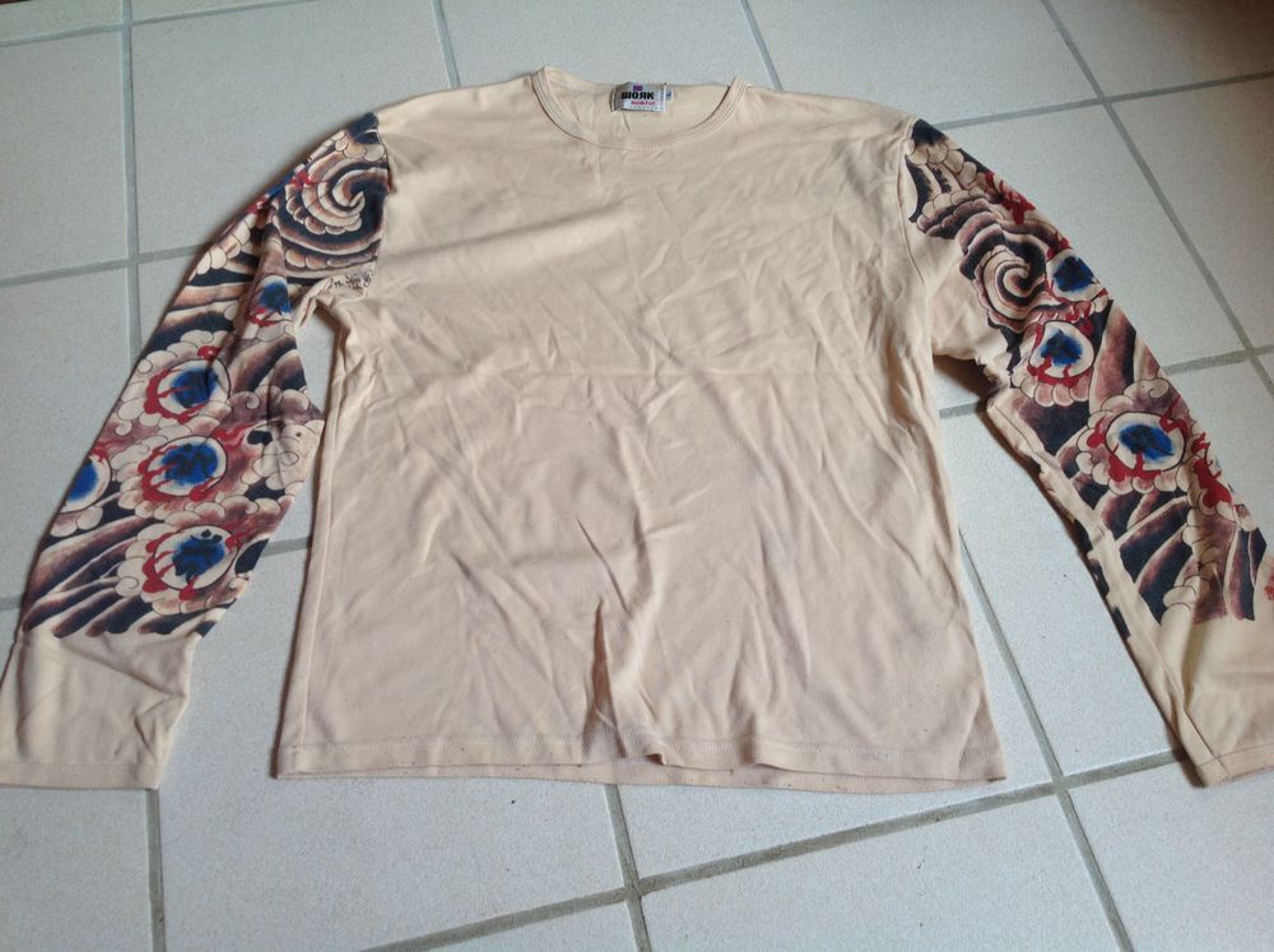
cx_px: 637
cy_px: 476
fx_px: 1286
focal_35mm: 35
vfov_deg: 40.6
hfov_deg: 52.7
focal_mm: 4.28
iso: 50
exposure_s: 1/40
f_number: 2.4
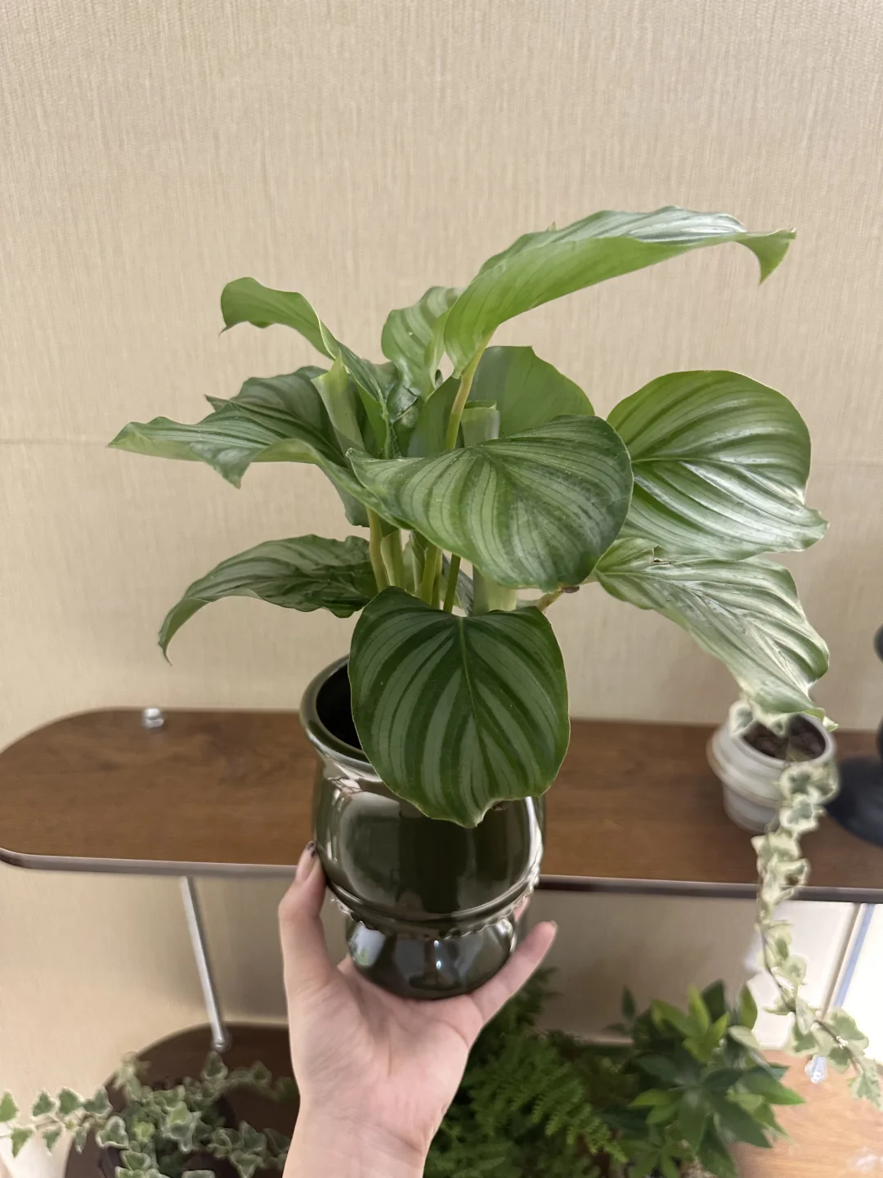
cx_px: 442
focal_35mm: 24
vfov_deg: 71.6
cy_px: 589
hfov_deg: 56.8
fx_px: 816
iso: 320
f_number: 1.78
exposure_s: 1/50
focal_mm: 6.86
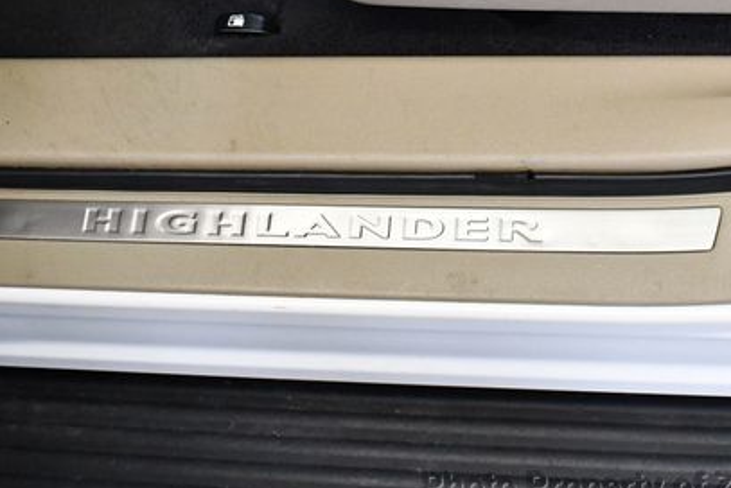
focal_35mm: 66
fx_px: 1341
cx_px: 401
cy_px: 136
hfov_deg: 30.5
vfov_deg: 20.5
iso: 3200
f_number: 3.8
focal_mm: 21
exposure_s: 1/100
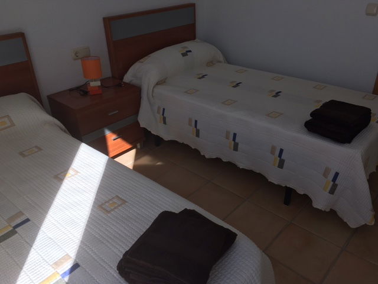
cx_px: 189
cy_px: 142
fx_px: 317
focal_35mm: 29
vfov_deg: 48.2
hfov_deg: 61.7
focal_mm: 4.15
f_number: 2.2
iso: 25
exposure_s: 1/420
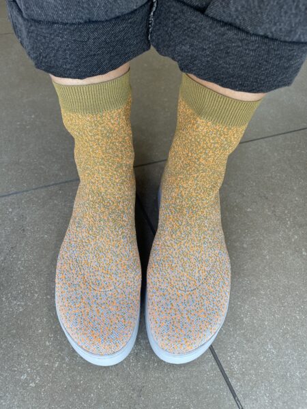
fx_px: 296
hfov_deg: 54.9
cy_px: 204
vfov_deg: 69.4
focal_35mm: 25
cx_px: 154
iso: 64
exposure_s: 1/100
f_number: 1.6
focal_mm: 5.1
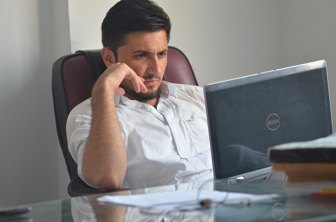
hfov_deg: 19.5
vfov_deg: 13.0
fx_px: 978
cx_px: 168
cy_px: 111
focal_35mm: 105
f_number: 4
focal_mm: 70
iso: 800
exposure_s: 1/125
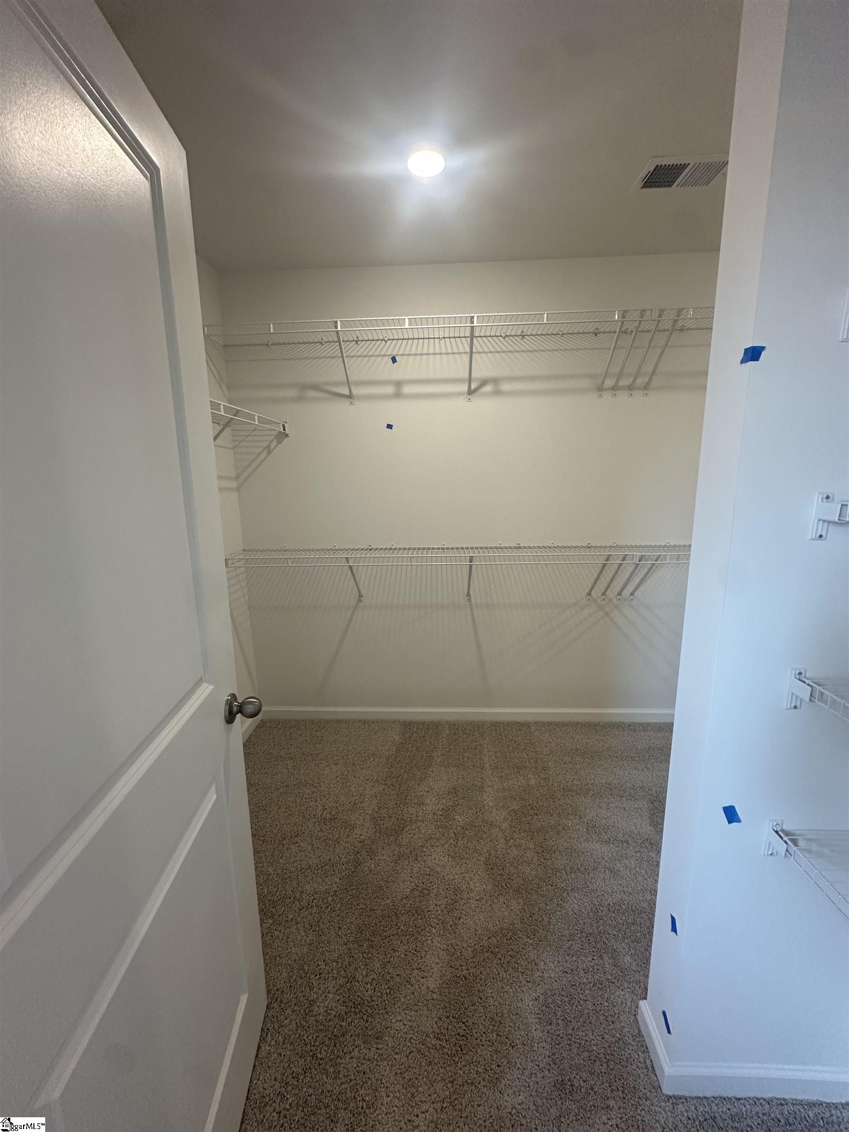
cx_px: 424
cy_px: 566
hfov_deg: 85.7
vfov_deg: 102.1
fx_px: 458
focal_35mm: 14
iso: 200
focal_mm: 2.22
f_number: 2.2
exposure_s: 1/120
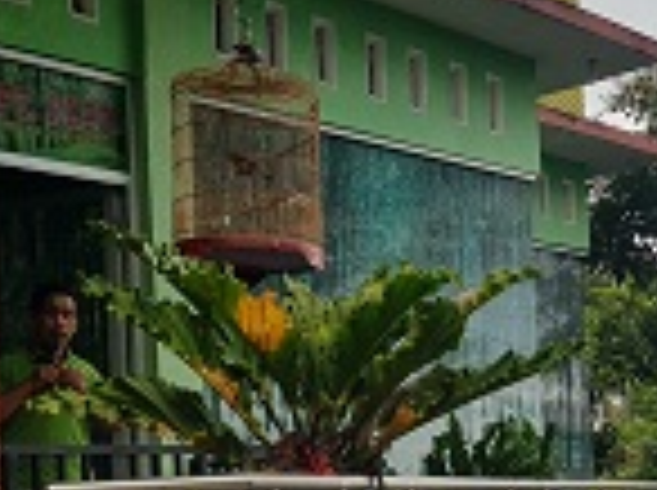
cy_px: 438
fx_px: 1364
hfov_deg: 25.7
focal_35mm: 72
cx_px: 652
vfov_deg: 20.0
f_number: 1.7
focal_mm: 4.2
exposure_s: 1/940
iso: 40
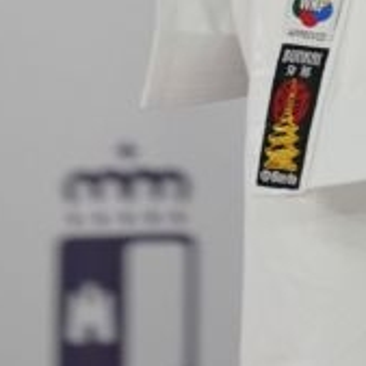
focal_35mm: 1206
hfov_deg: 1.5
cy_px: -819
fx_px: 14426
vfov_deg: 1.4
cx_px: 611
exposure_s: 1/250
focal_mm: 200
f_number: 2.8
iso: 1000
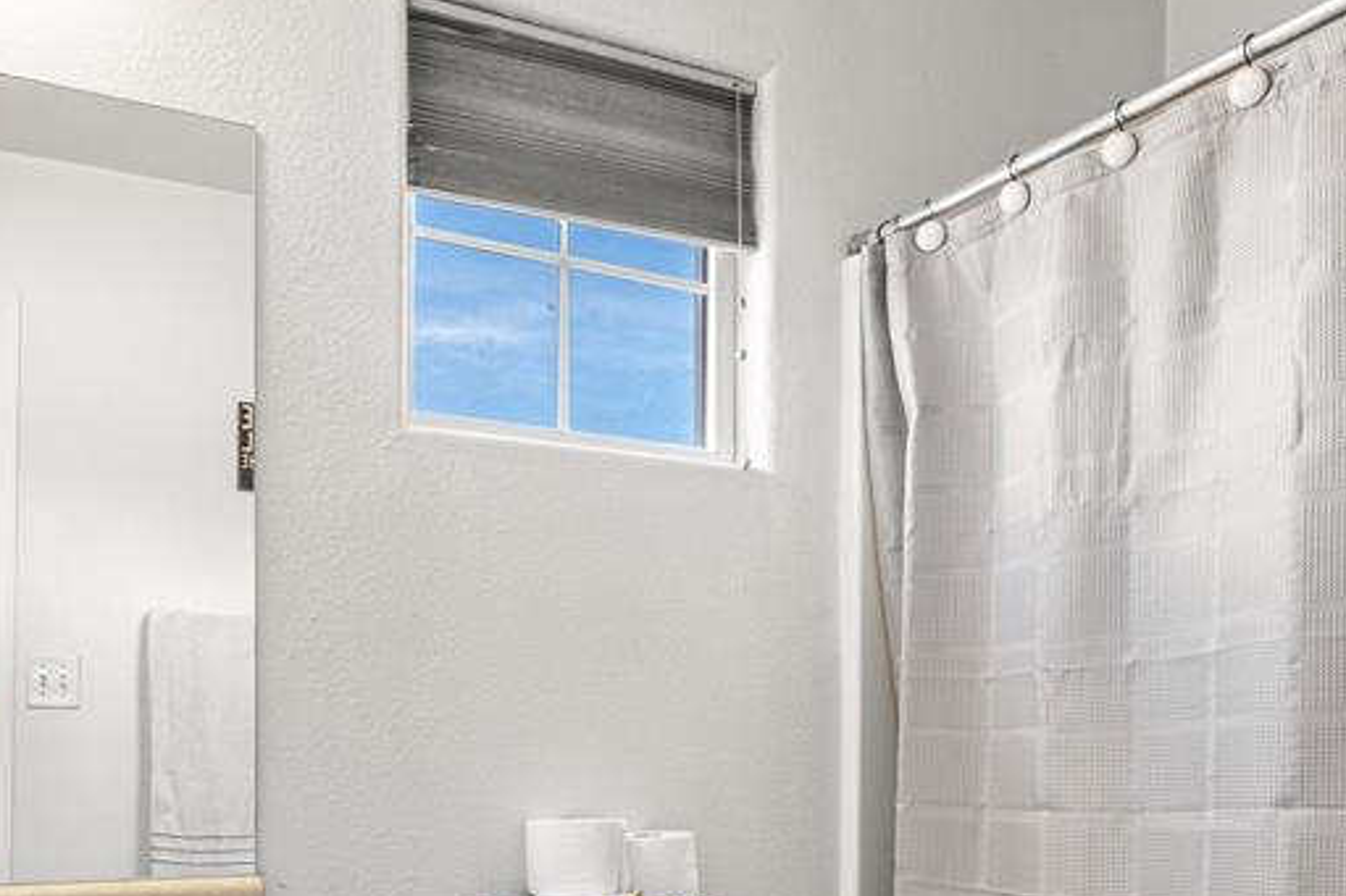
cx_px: 392
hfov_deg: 54.0
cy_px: 778
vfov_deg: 36.8
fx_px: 1271
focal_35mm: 34
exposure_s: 1/2
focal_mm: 17
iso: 200
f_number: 10
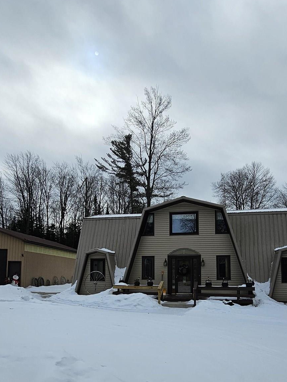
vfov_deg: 65.8
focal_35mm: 26
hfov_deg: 53.0
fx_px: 287
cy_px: 250
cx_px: 156
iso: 50
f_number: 2.2
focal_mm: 2.2
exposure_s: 1/6014
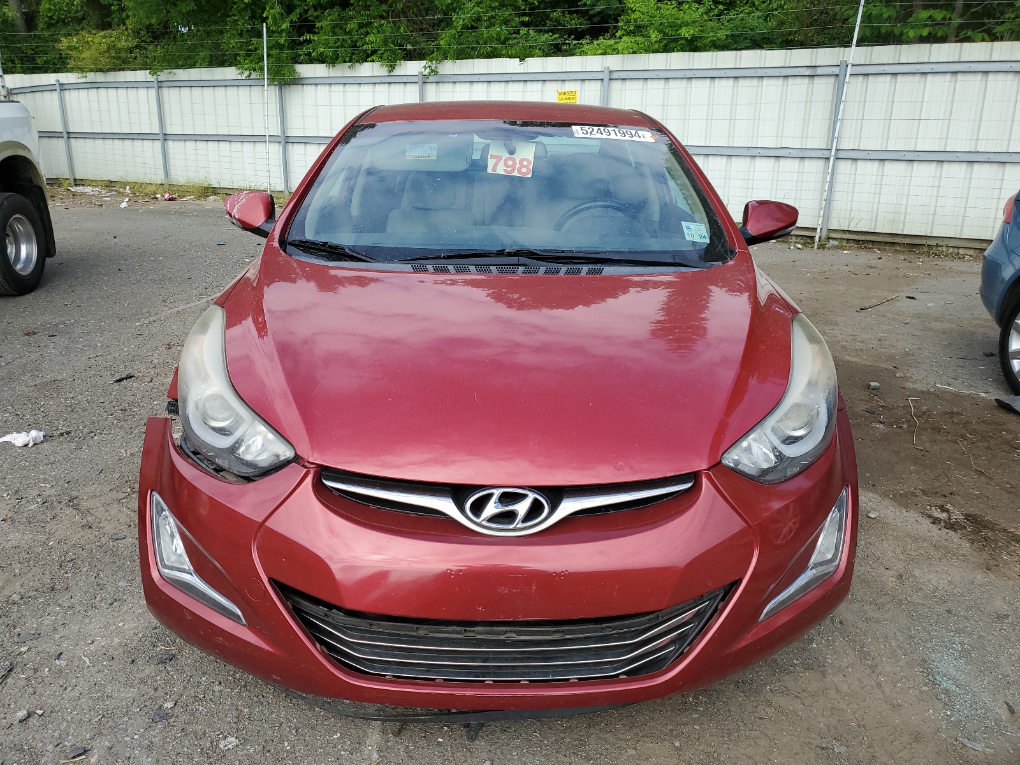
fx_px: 766
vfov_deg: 53.1
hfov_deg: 67.3
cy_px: 382
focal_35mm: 26
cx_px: 510
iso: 50
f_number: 1.5
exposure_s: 1/1429
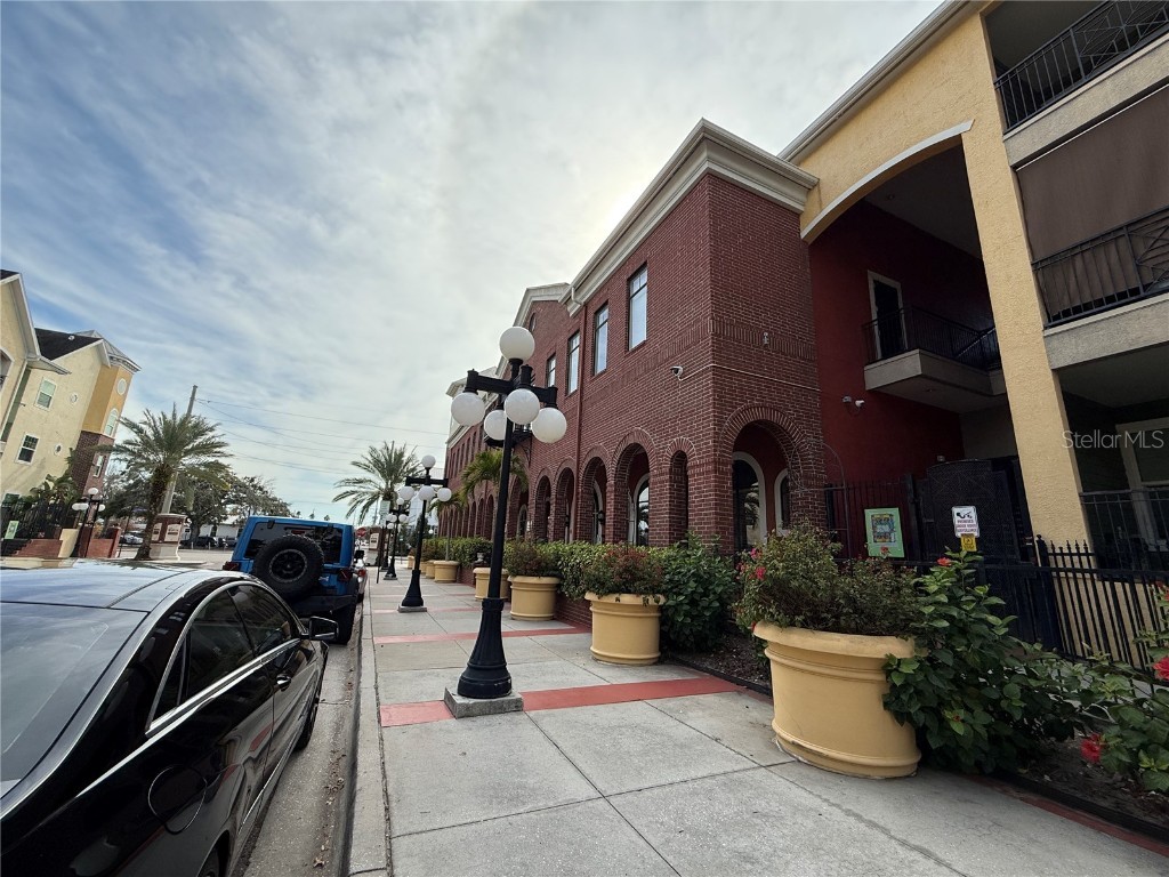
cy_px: 438
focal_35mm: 14
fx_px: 473
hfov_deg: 102.1
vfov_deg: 85.7
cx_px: 584
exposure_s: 1/1795
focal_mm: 2.22
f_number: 2.2
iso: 64
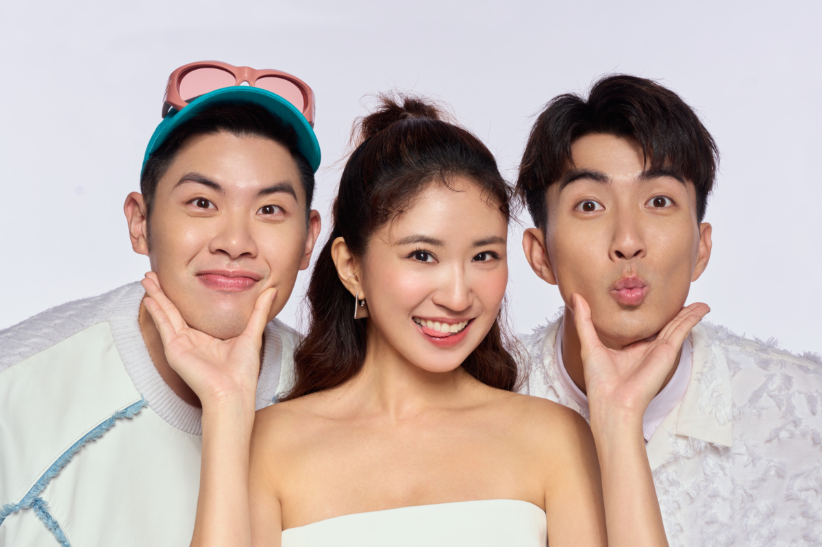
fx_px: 1369
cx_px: 411
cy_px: 274
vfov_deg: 22.6
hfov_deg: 33.4
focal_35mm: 60
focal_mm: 60
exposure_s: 1/160
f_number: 11
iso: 400
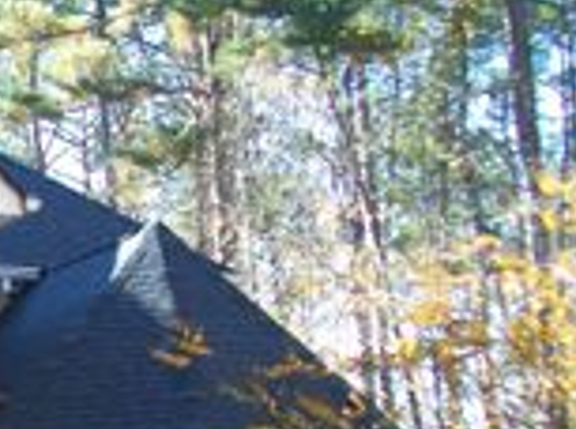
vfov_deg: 12.2
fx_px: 1959
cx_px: -358
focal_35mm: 118
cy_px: 517
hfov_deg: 15.1
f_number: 2.7
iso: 64
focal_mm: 6
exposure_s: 1/80
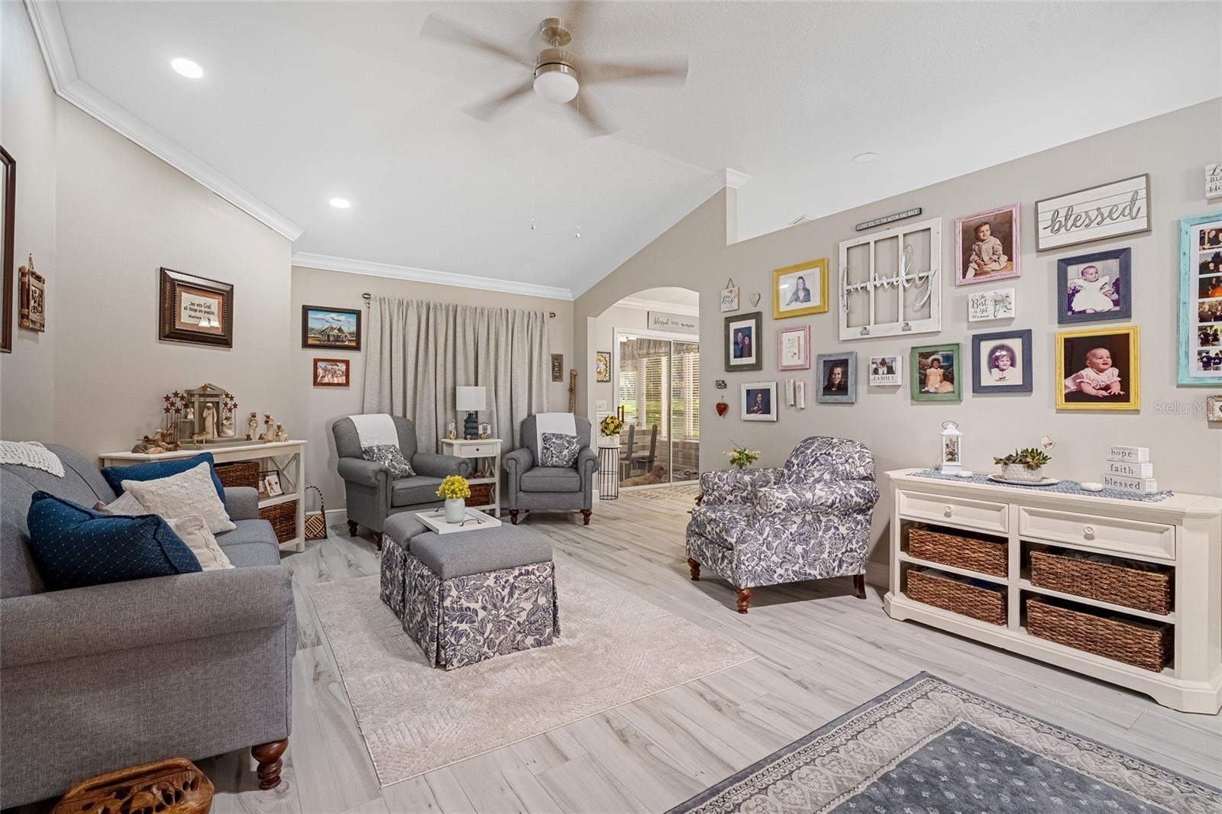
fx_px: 543
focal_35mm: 16
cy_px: 407
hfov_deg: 96.7
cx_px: 611
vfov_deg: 73.7
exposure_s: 1/200
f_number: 8
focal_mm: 16
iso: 400
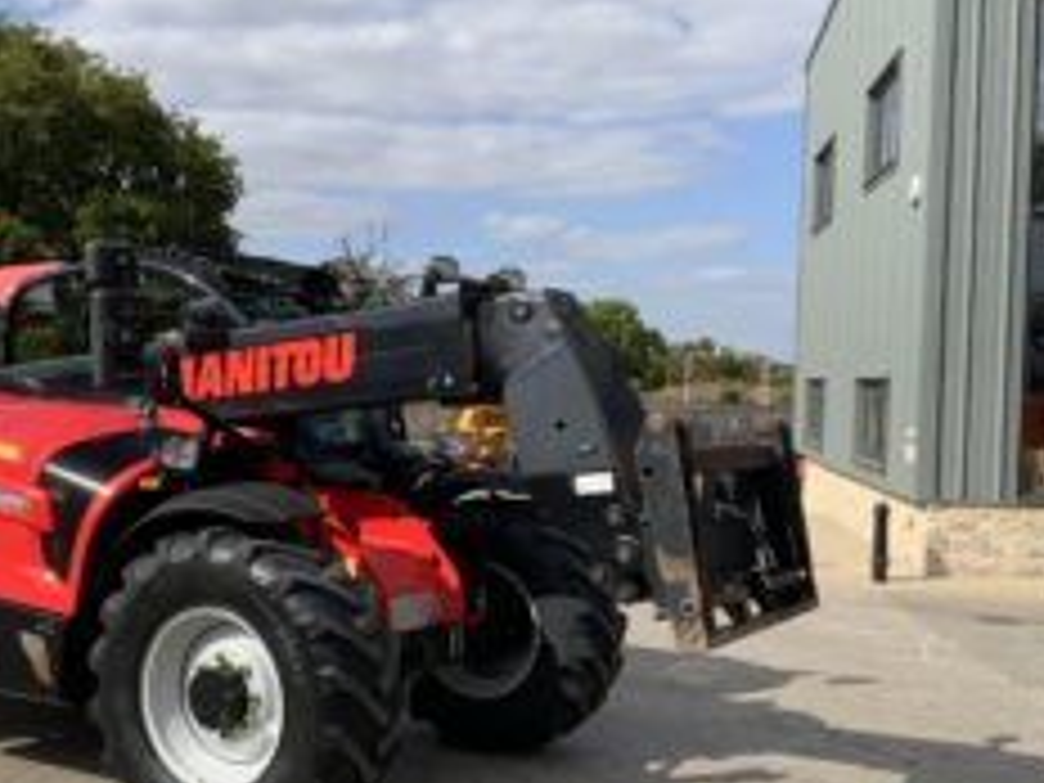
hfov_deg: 41.7
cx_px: 369
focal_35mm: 45
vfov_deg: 32.1
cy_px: 450
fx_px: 1357
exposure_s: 1/2058
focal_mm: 3
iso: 20
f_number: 1.8
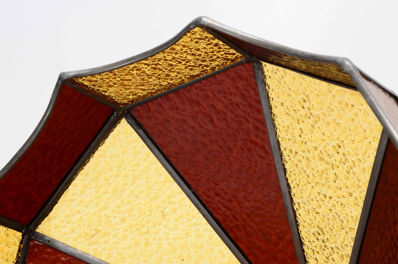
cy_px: 132
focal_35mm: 105
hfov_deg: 19.5
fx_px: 1158
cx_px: 199
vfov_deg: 13.0
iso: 200
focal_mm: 70
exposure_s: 1/160
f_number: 14
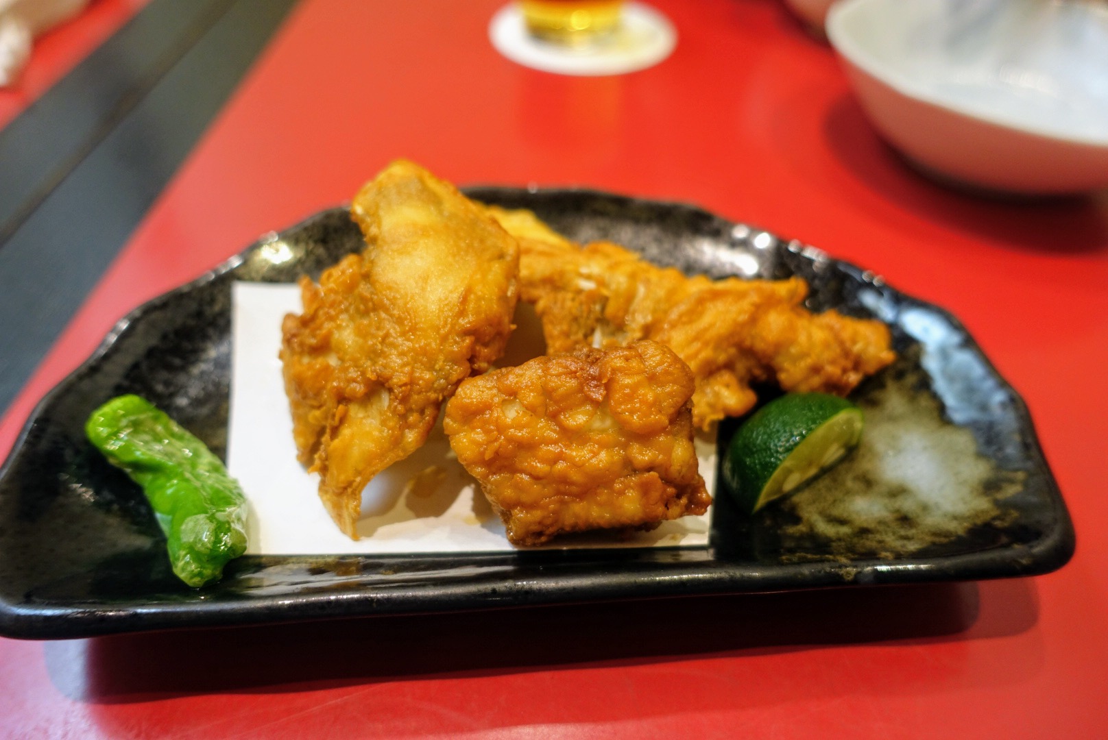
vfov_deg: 53.2
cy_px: 370
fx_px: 739
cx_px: 554
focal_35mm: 24
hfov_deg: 73.7
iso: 320
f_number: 2
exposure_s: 1/30
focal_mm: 8.8
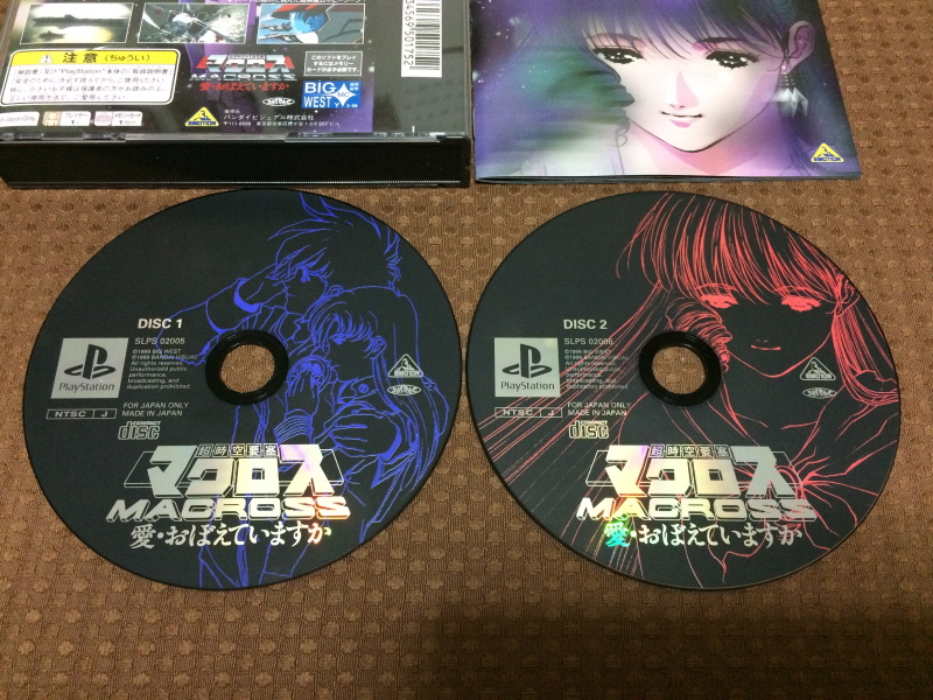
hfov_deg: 61.7
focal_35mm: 29
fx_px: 782
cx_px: 466
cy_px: 350
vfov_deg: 48.2
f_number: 2.2
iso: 320
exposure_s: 1/20
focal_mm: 4.15
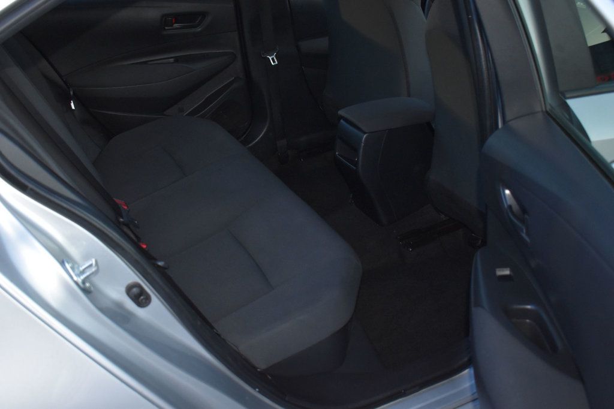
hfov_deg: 51.3
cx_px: 307
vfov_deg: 35.5
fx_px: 639
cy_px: 204
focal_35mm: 38
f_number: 4
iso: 1800
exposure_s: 1/60
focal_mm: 25
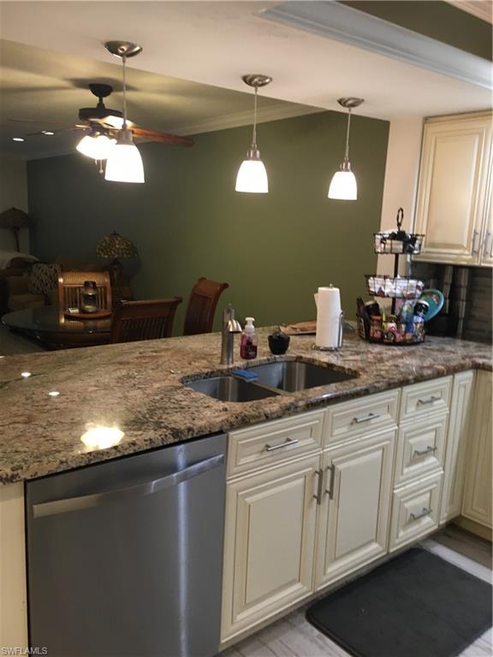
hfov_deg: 48.2
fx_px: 551
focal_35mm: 29
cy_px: 328
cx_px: 246
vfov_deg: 61.7
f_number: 2.2
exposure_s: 1/30
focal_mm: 4.15
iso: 100
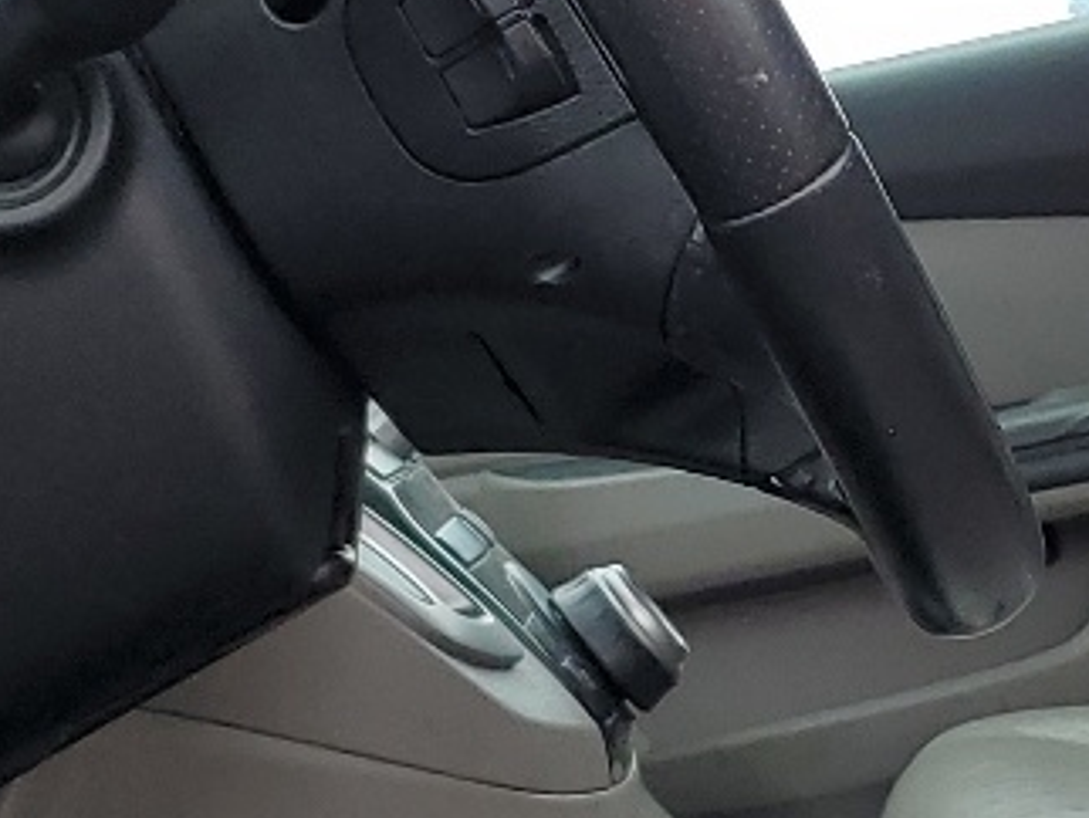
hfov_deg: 15.1
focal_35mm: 129
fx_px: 4061
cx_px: 957
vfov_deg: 11.5
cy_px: 521
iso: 50
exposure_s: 1/370
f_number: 1.5
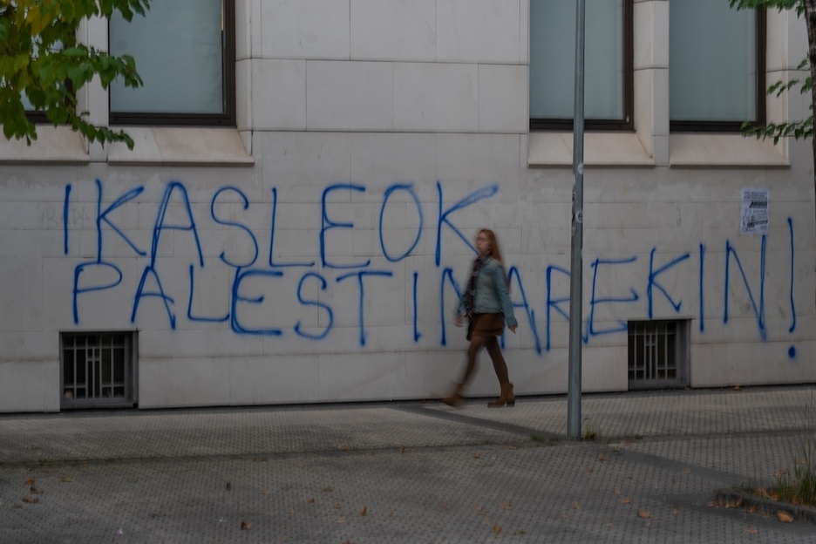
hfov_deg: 20.4
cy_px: 272
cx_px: 408
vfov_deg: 13.7
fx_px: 2266
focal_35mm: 100
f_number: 5.6
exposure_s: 1/20
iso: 200
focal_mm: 100
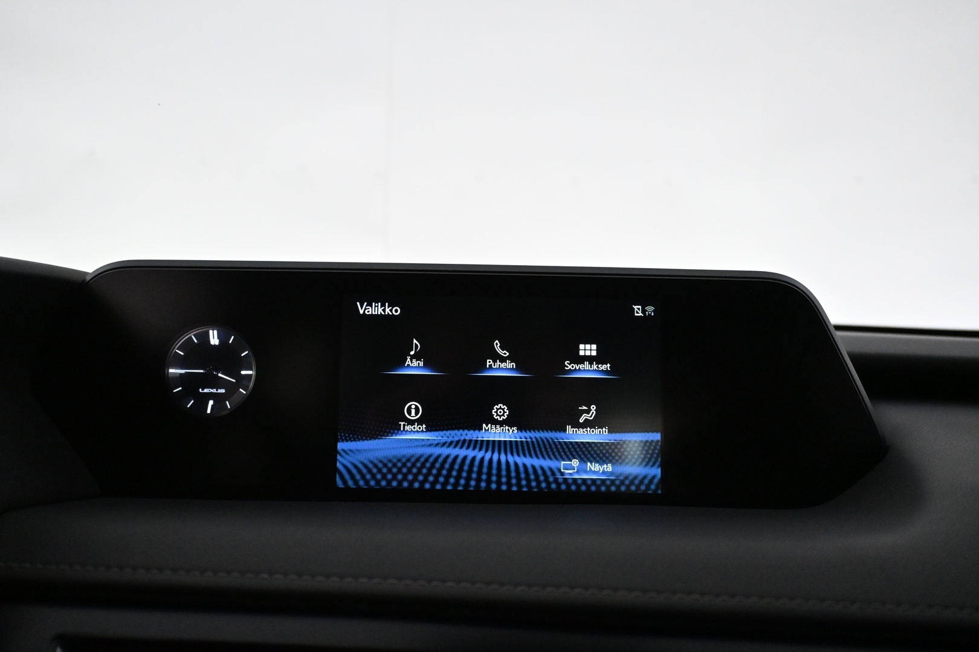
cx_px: 490
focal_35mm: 31
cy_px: 326
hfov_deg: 60.7
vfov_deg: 42.6
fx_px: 836
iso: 4000
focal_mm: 20.5
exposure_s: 1/250
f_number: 3.8
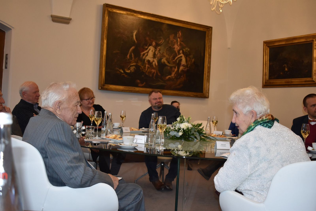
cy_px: 106
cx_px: 158
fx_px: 355
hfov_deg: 47.9
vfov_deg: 33.0
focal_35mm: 40
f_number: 4
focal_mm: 27
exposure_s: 1/60
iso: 800
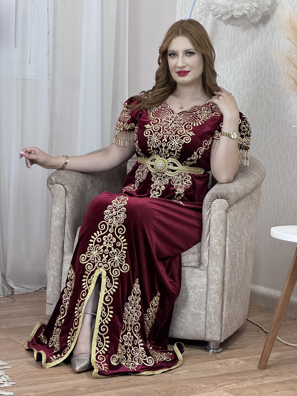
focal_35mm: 77
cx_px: 148
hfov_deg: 19.1
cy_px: 198
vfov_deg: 25.3
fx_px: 881
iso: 250
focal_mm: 9
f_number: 2.8
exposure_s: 1/100
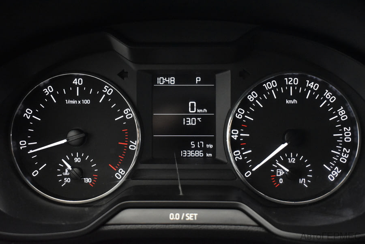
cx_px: 182
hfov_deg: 44.9
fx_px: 441
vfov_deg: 30.9
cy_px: 122
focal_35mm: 44
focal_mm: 29
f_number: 4.2
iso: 5600
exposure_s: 1/50
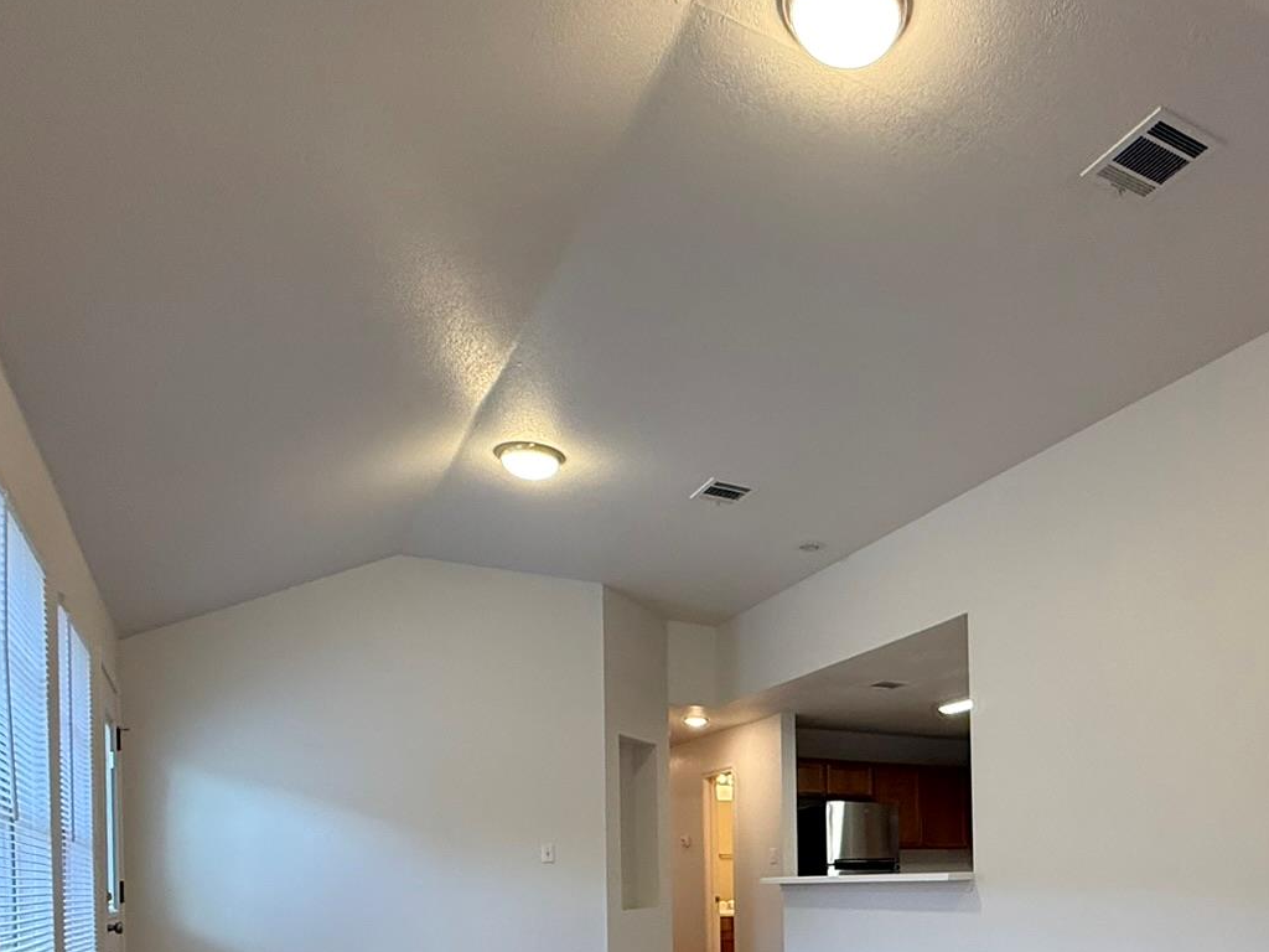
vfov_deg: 44.7
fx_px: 1026
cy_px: 878
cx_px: 938
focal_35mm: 28
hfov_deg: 60.3
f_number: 2.2
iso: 250
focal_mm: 2.22
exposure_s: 1/120
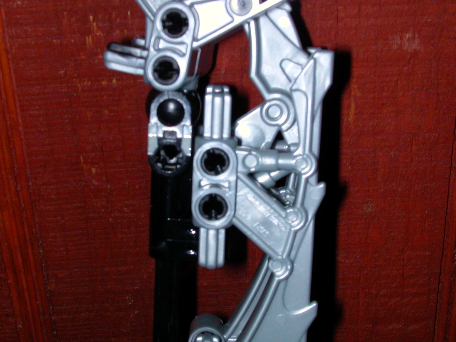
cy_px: 171
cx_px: 228
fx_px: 843
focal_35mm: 64
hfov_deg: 30.3
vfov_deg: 22.9
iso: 100
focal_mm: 9.7
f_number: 5.9
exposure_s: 1/59.9
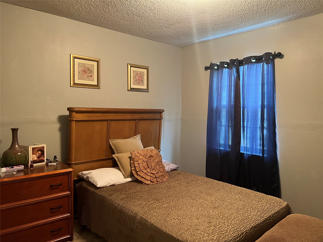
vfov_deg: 53.1
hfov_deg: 67.3
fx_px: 243
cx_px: 162
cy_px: 121
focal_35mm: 26
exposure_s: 1/40
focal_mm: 5.7
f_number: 1.5
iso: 500
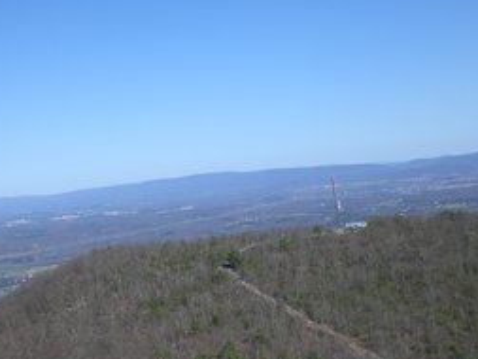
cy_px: 232
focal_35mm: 60
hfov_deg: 32.2
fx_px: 829
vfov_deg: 24.3
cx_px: 229
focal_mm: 6.3
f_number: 4.4
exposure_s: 1/500
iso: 50
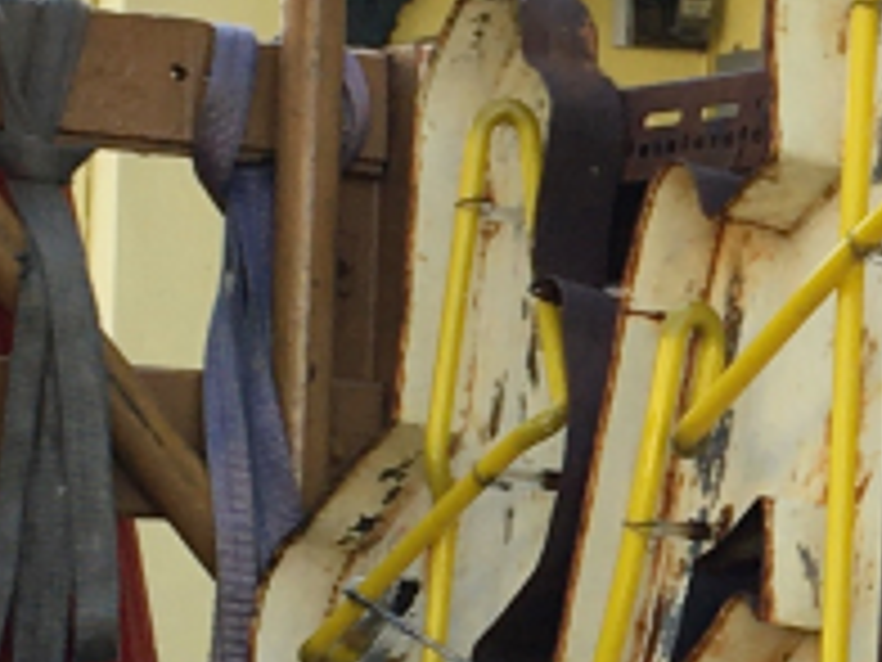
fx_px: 5325
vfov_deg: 7.1
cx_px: 1208
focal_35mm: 209
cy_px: 387
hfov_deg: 9.3
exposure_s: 1/276
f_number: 2.2
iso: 25
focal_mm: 4.15
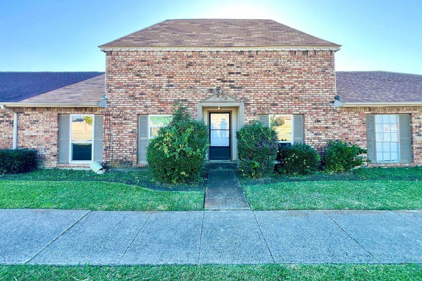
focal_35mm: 14
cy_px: 118
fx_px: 164
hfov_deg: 104.2
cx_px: 215
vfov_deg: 80.6
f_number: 1.8
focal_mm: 1.57
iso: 32
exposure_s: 1/169
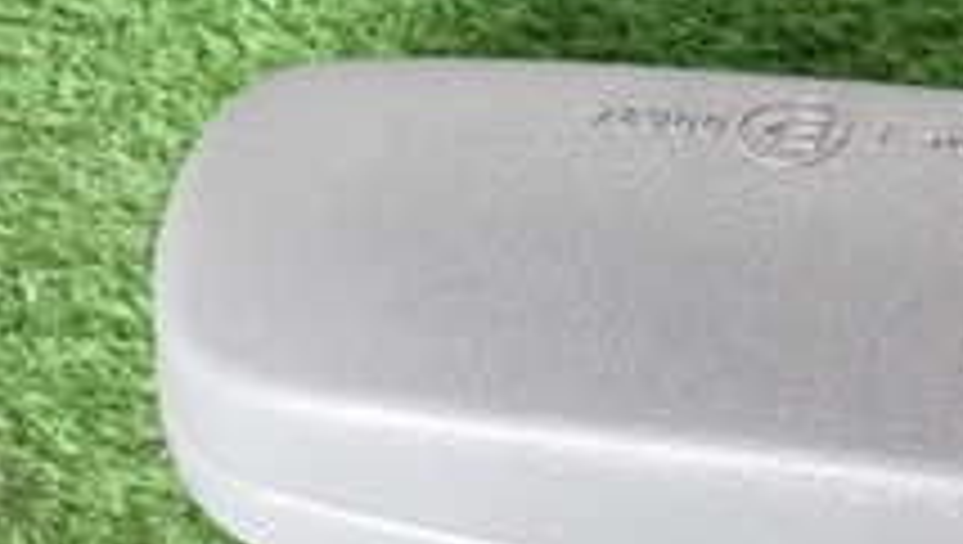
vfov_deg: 9.7
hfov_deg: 16.5
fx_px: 3196
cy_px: 557
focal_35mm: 125
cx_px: 1120
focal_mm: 7.31
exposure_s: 1/40
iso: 500
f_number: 2.8
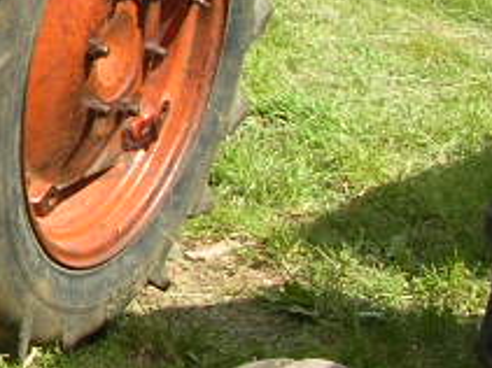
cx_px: -471
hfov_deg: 10.7
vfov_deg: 8.6
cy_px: -56
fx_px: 2415
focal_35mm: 170
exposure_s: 1/135
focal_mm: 5.8
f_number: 5.6
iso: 50
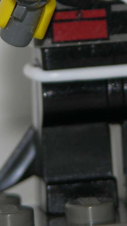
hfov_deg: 1.1
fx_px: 6435
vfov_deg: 2.0
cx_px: 120
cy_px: 6
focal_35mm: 1076
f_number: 4.2
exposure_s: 1/253
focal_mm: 71.2
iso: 50
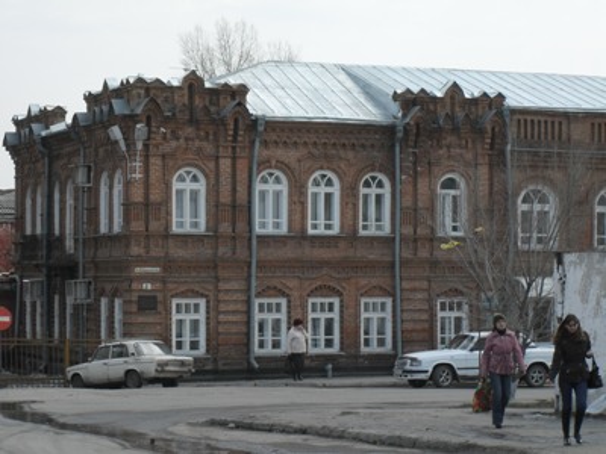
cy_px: 227
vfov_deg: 13.0
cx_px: 303
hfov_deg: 17.3
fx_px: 1996
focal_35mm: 114
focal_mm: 18.9
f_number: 5.2
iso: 80
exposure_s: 1/350
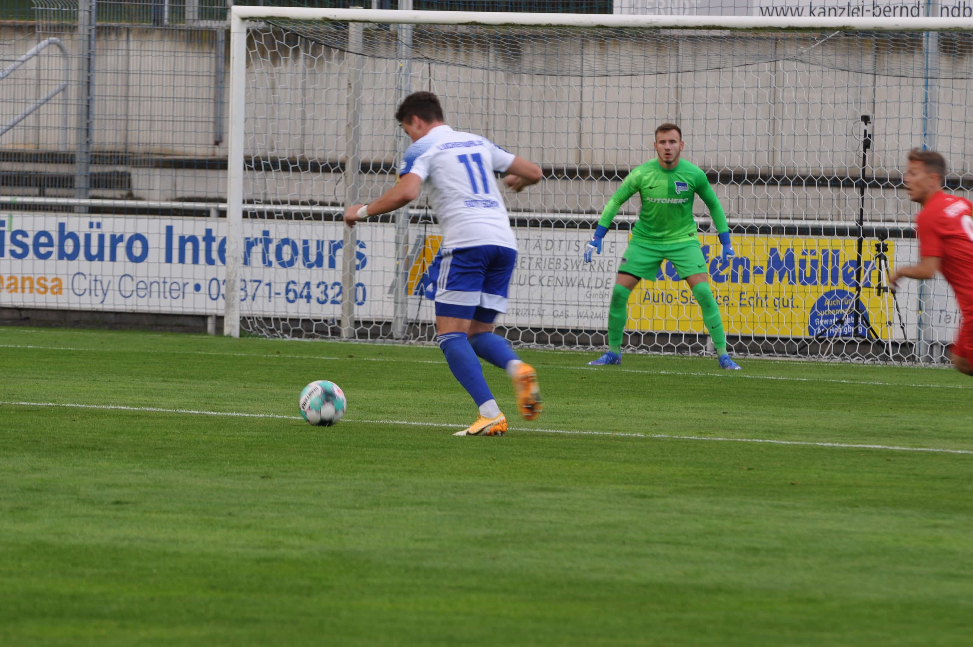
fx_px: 7845
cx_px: 497
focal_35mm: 291
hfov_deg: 7.1
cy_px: 261
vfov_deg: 4.7
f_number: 4.8
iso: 200
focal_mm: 155
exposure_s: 1/160
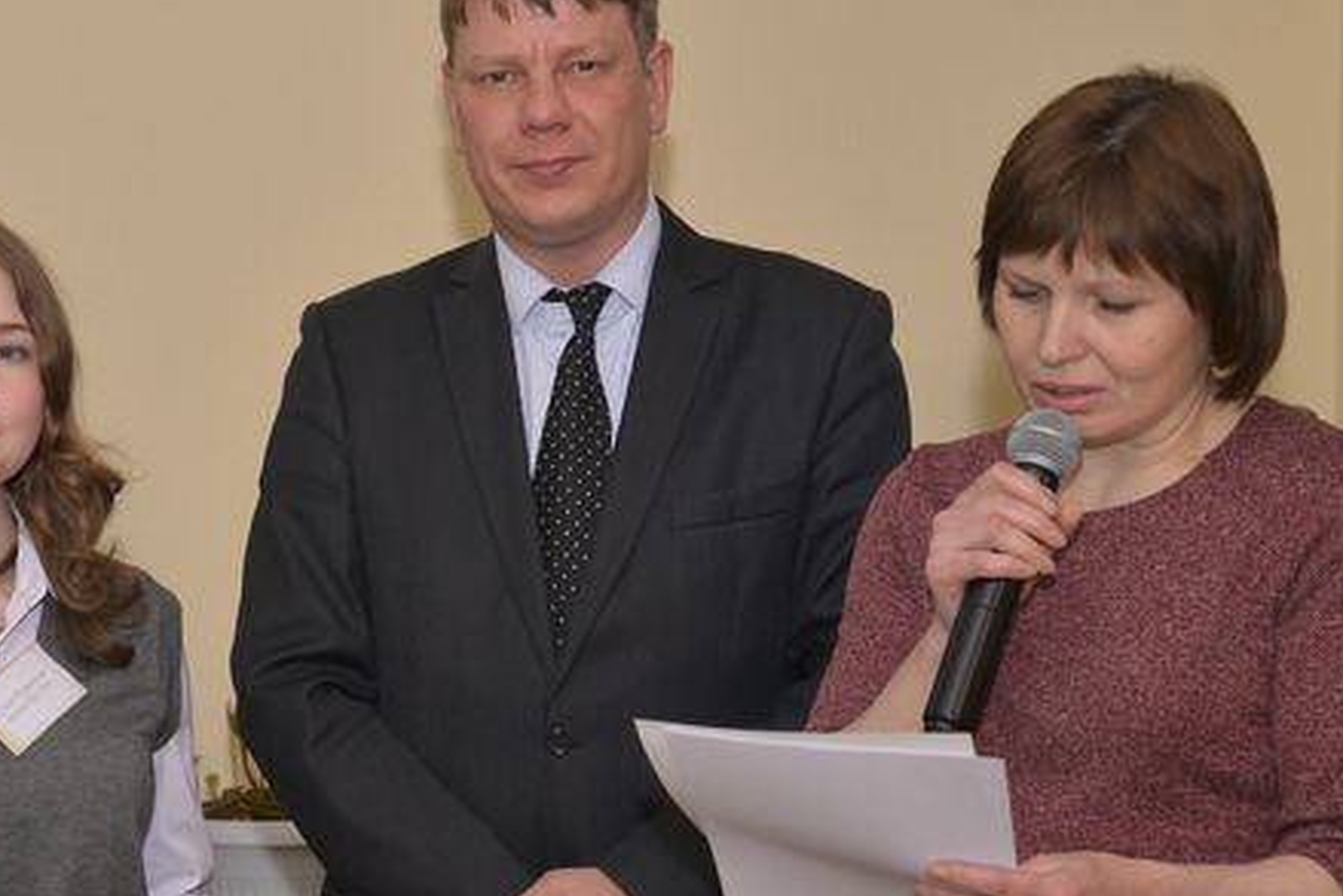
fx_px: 2612
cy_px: 531
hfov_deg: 28.8
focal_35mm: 70
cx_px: 597
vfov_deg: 19.5
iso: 800
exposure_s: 1/125
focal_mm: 48
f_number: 4.5
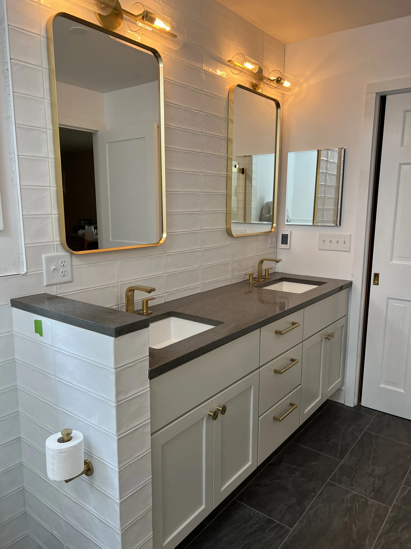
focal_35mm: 26
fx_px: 412
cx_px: 206
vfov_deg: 67.3
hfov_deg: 53.1
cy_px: 274
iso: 100
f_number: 1.5
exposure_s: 1/120
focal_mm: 5.7
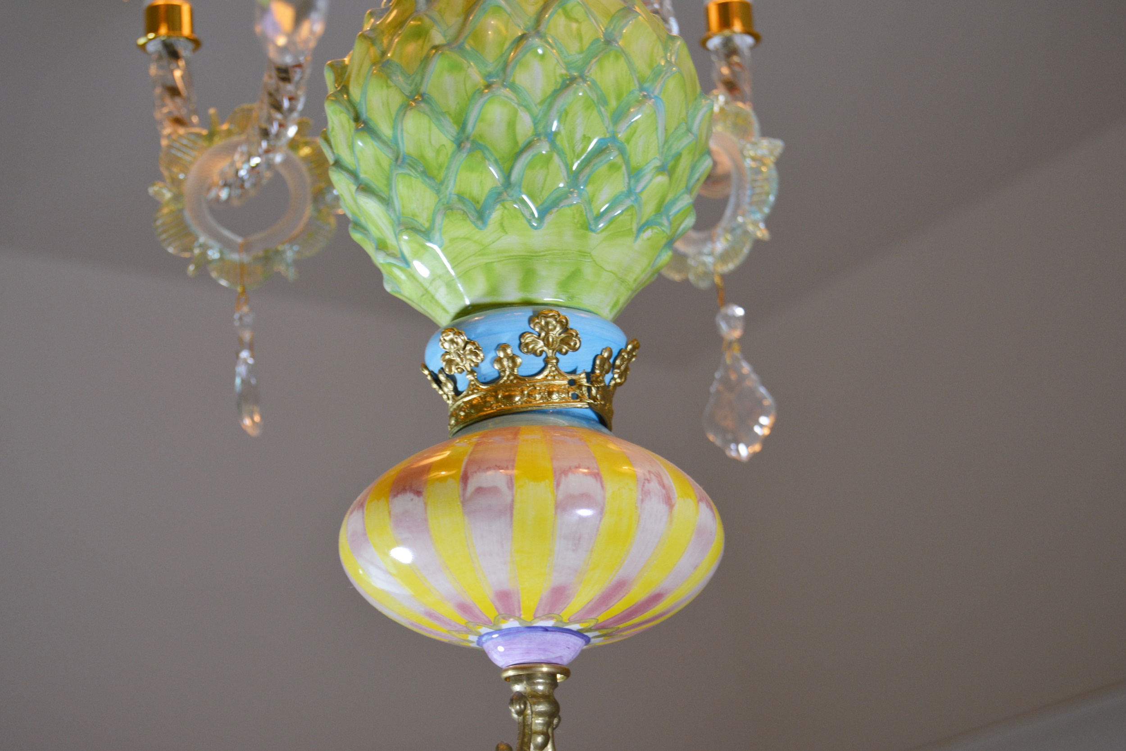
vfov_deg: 19.7
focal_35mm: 69
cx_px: 563
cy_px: 376
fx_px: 2158
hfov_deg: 29.2
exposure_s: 1/60
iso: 400
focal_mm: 46
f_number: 5.3
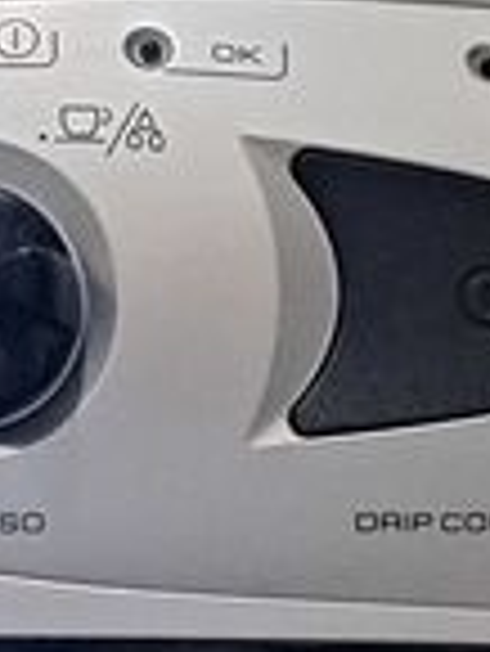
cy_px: 1524
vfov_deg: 10.4
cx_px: 409
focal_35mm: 165
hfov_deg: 9.0
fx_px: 3110
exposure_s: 1/33
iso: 400
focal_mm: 5.23
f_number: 1.8
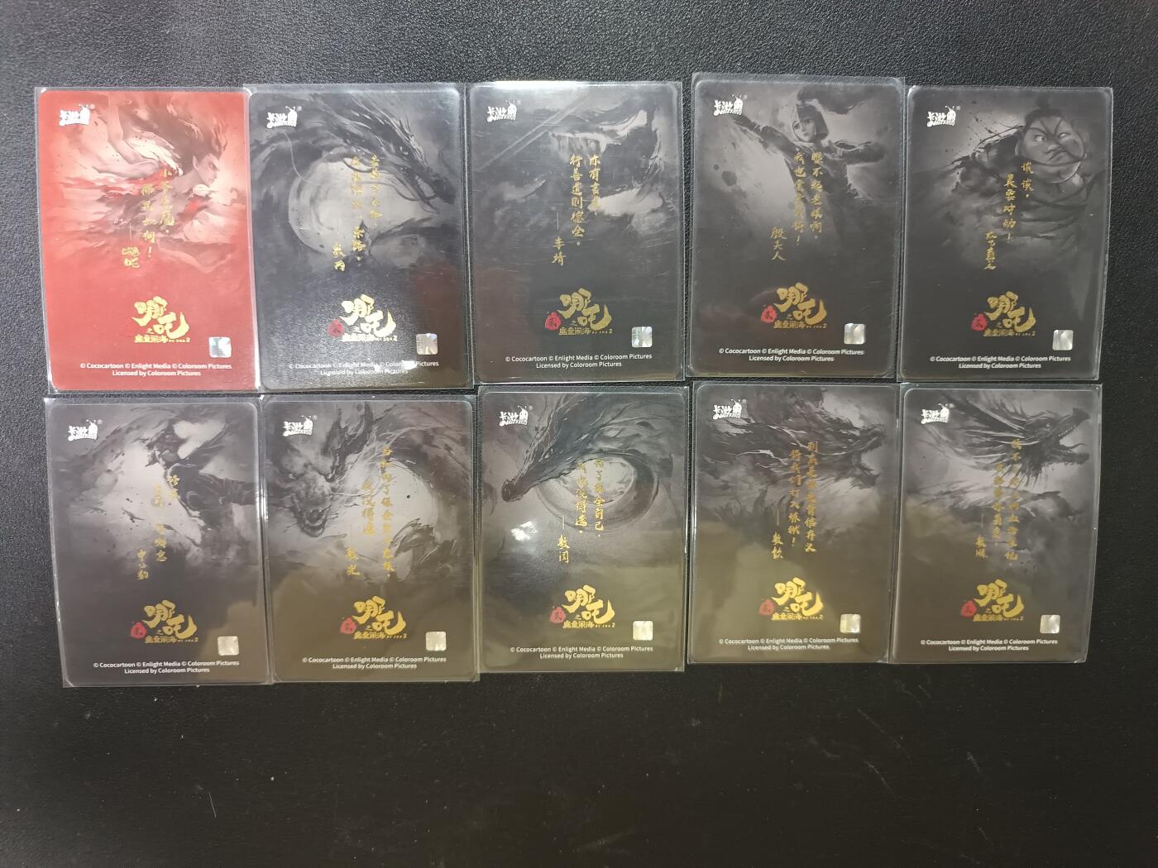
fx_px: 803
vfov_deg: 56.8
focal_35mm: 24
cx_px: 579
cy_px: 434
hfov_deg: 71.6
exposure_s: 1/25
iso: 1509
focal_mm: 5.31
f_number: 1.7
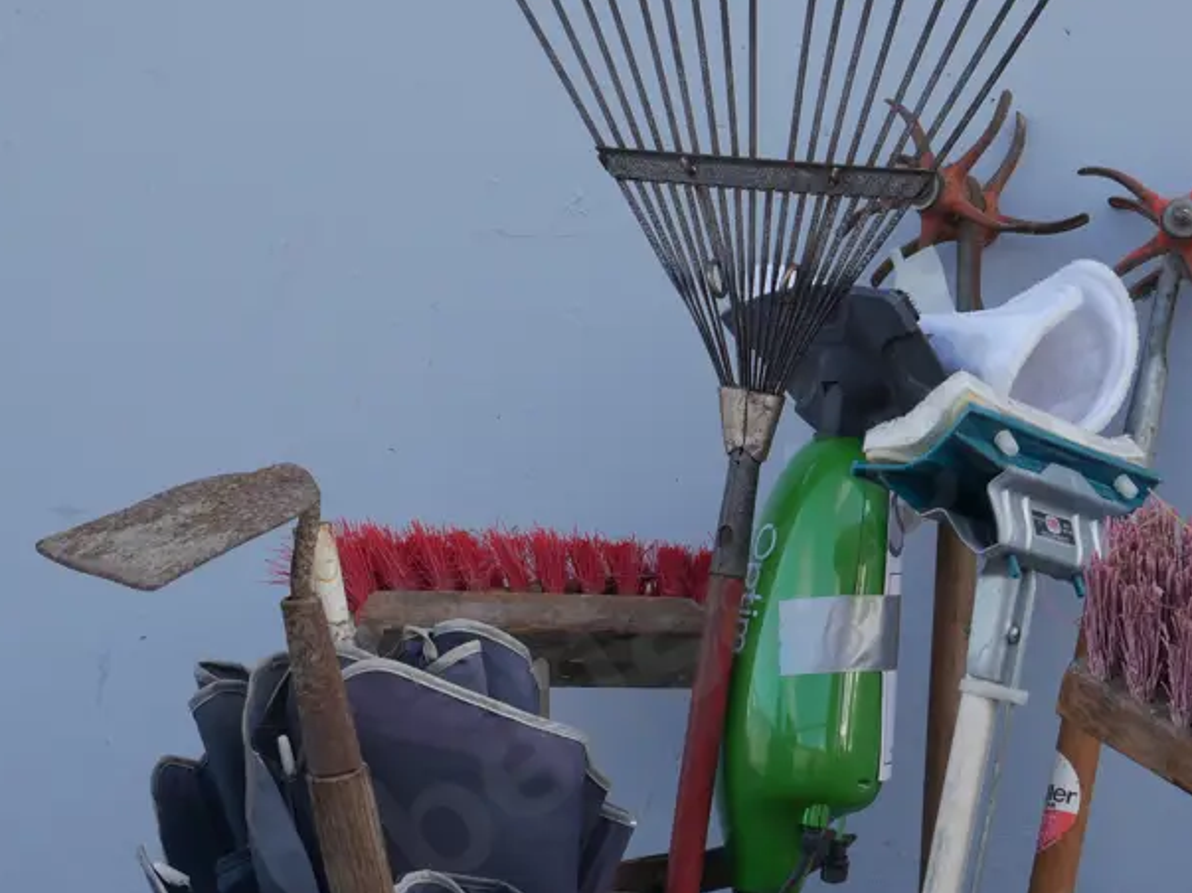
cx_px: 842
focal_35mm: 85
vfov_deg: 17.3
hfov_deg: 22.9
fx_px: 2926
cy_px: 532
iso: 200
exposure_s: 1/100
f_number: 7.1
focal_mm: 25
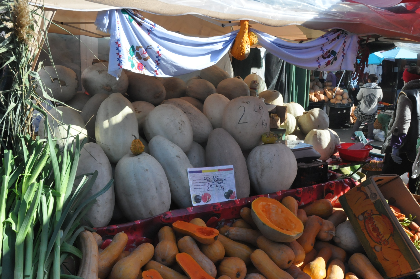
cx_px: 210
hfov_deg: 59.6
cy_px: 140
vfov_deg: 41.6
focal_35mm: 32
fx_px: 367
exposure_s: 1/640
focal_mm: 21
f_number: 13
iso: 1600
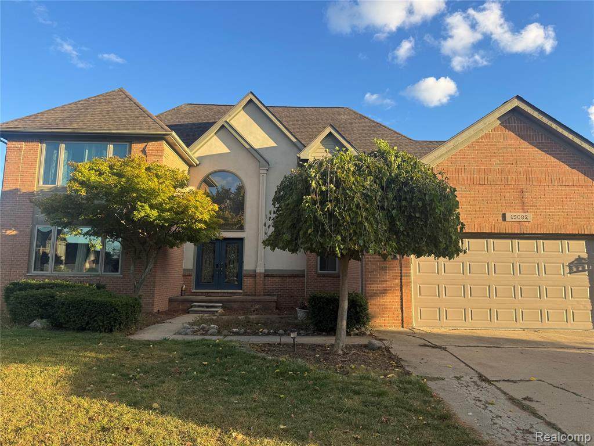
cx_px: 297
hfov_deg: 71.6
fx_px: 412
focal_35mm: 24
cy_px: 223
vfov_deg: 56.8
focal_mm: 6.76
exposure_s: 1/980
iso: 80
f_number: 1.78
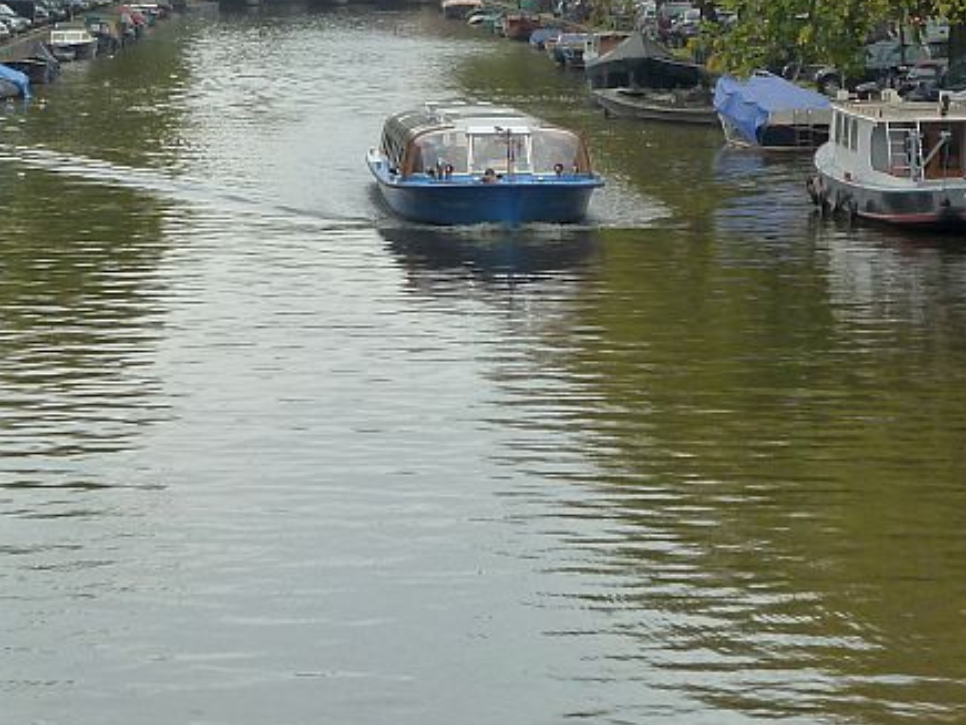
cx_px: 368
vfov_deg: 10.0
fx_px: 4130
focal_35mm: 148
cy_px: 7
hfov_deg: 13.3
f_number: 4
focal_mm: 10.3
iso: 125
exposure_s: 1/80
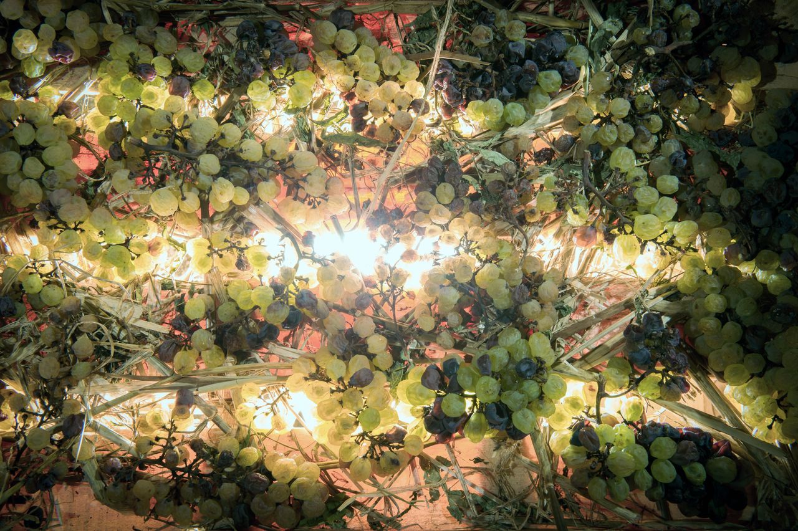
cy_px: 266
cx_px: 399
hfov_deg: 43.6
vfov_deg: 29.8
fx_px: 997
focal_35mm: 45
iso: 400
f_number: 16
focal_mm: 45
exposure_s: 1/250
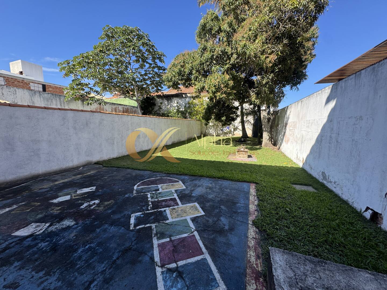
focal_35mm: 14
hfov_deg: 102.1
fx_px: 157
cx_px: 194
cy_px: 145
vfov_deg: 85.7
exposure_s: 1/529
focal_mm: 2.22
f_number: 2.2
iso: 40
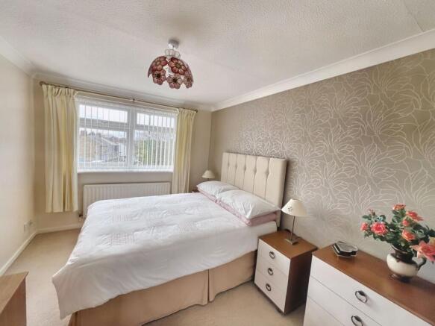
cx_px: 218
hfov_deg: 106.2
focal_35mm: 13
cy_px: 163
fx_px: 163
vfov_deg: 89.9
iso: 32
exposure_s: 1/99
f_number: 1.8
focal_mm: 1.6
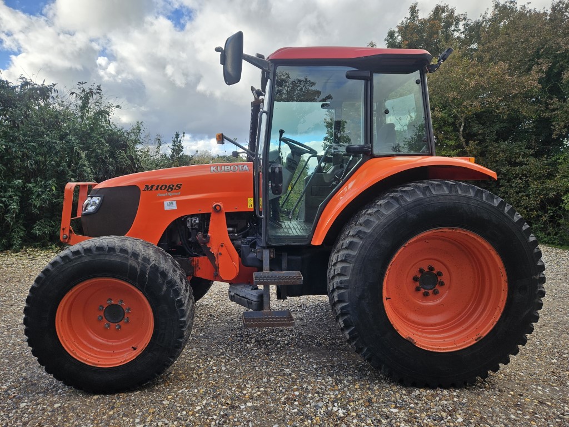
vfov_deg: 58.9
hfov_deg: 73.9
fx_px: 378
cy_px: 214
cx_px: 284
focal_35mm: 23
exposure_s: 1/599
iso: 32
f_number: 1.8
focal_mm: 5.4
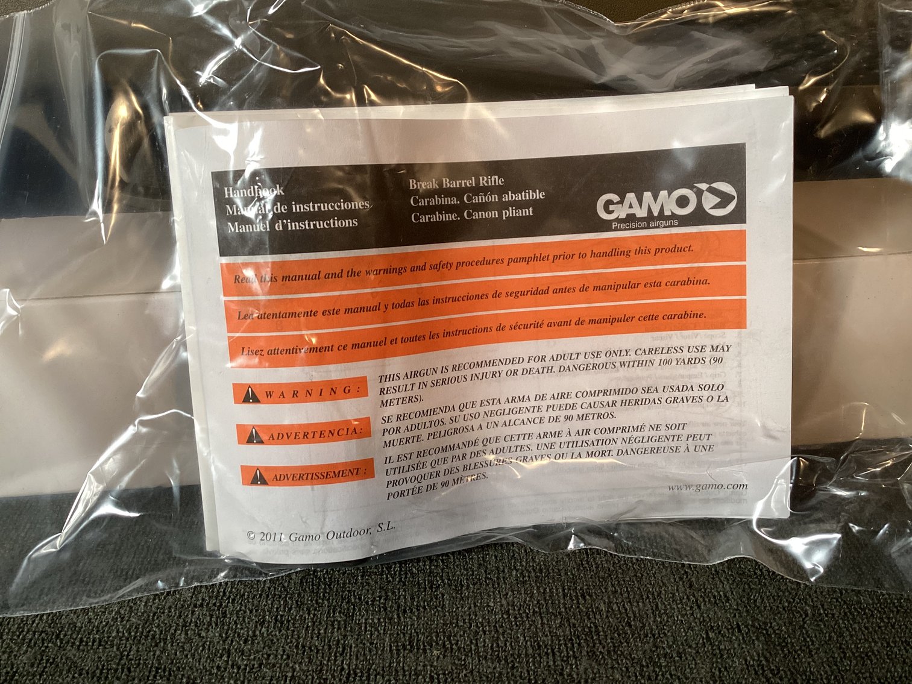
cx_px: 456
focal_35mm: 31
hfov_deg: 58.3
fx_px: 817
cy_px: 342
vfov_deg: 45.4
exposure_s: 1/60
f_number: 2.4
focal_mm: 3.3
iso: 80
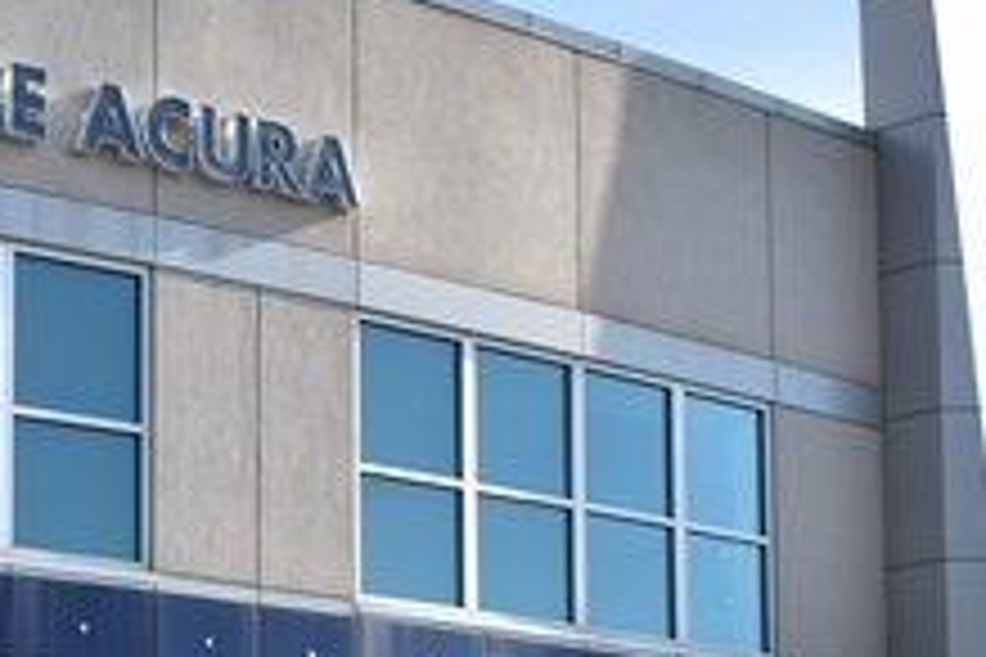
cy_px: 842
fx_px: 3122
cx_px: 374
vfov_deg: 11.7
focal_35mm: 114
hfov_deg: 17.9
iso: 100
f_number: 8
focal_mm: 26
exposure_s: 1/250
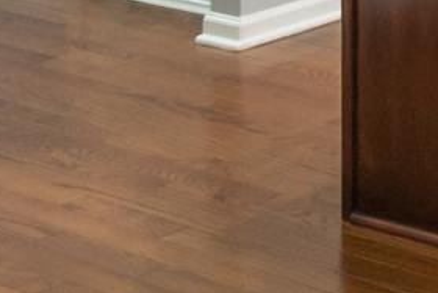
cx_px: 1090
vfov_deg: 9.8
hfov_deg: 12.8
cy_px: -487
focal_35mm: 117
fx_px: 1424
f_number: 3.2
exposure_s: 1/160
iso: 800
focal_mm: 16
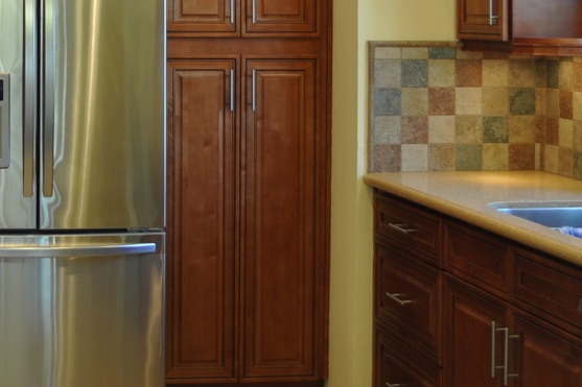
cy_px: -29
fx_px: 1309
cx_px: 18
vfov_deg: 16.4
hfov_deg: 24.1
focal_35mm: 81
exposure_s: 1/20
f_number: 3.8
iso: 200
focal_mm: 20
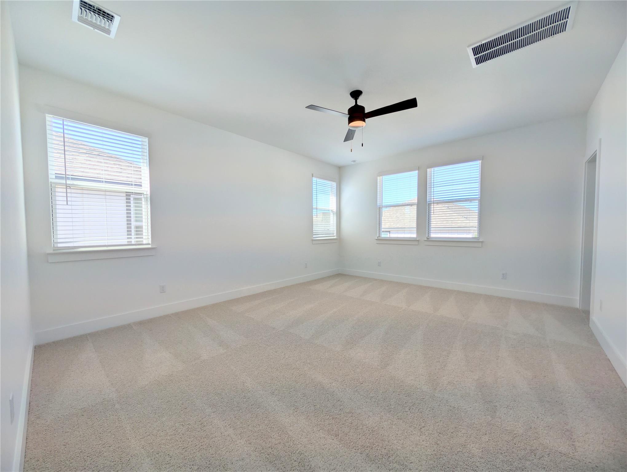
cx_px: 314
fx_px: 218
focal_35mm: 12
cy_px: 236
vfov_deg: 94.6
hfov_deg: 110.5
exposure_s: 1/748
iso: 55
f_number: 1.7
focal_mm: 2.02
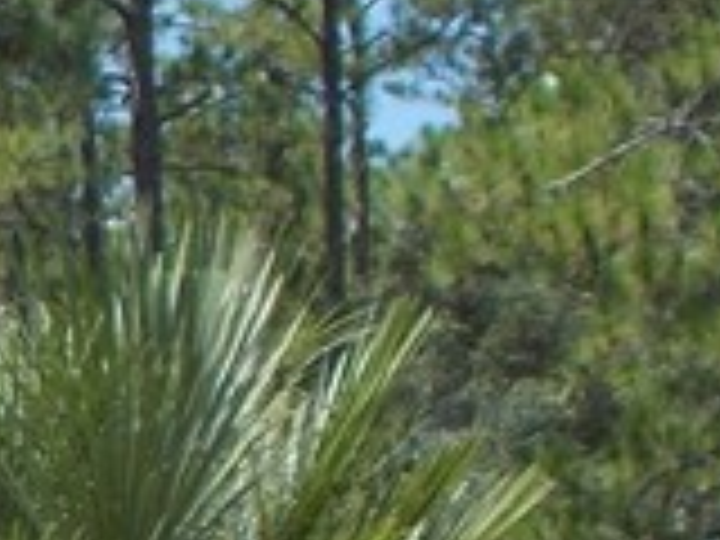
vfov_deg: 3.9
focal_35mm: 371
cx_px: -1516
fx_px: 7717
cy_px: 1233
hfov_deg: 5.0
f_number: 4.9
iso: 80
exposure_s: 1/320
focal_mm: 10.3
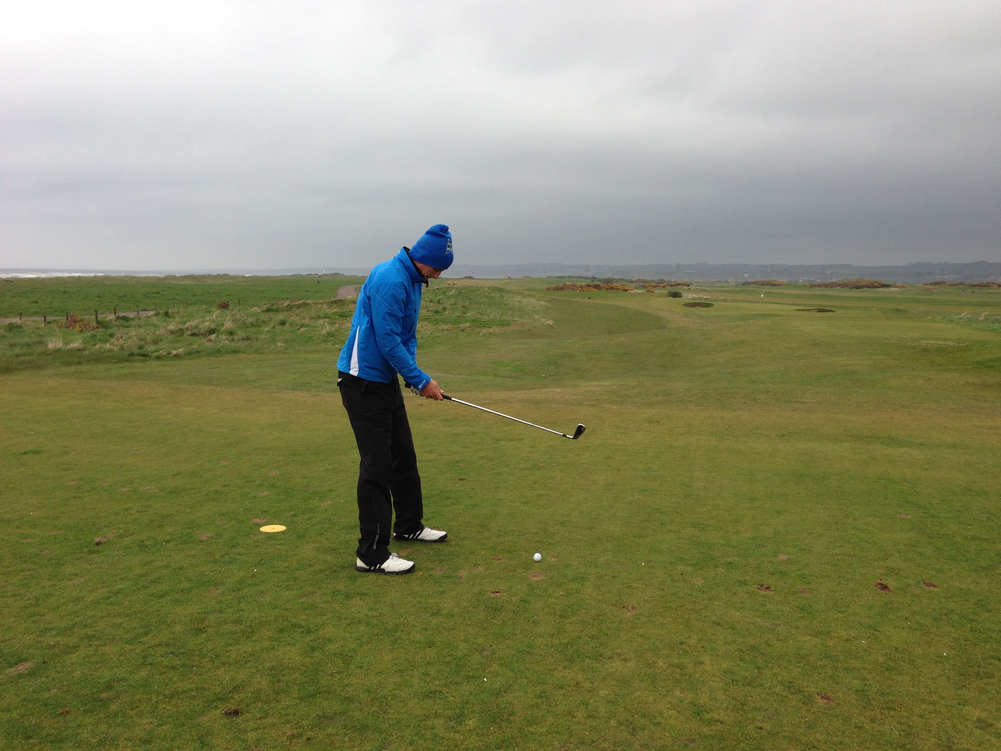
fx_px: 954
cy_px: 376
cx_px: 500
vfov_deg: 42.9
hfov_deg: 55.4
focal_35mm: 33
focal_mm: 4.13
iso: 50
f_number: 2.4
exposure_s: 1/140
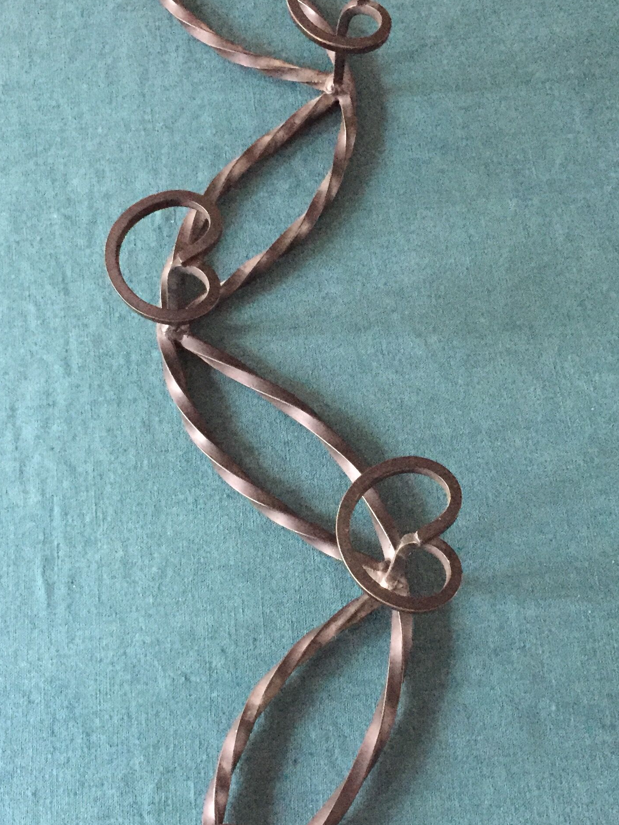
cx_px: 343
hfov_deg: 29.1
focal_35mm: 50
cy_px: 458
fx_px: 1192
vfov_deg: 38.1
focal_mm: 4.15
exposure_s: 1/17
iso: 400
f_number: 2.2
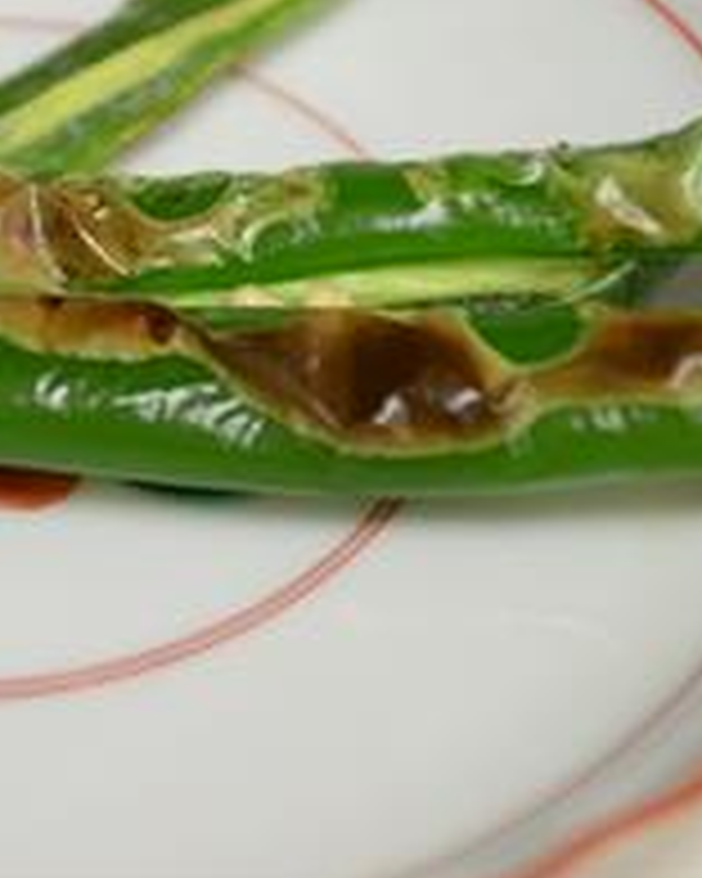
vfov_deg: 10.8
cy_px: 299
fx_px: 4649
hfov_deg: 8.6
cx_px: 32
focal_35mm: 179
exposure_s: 1/30
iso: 400
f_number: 4
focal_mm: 62
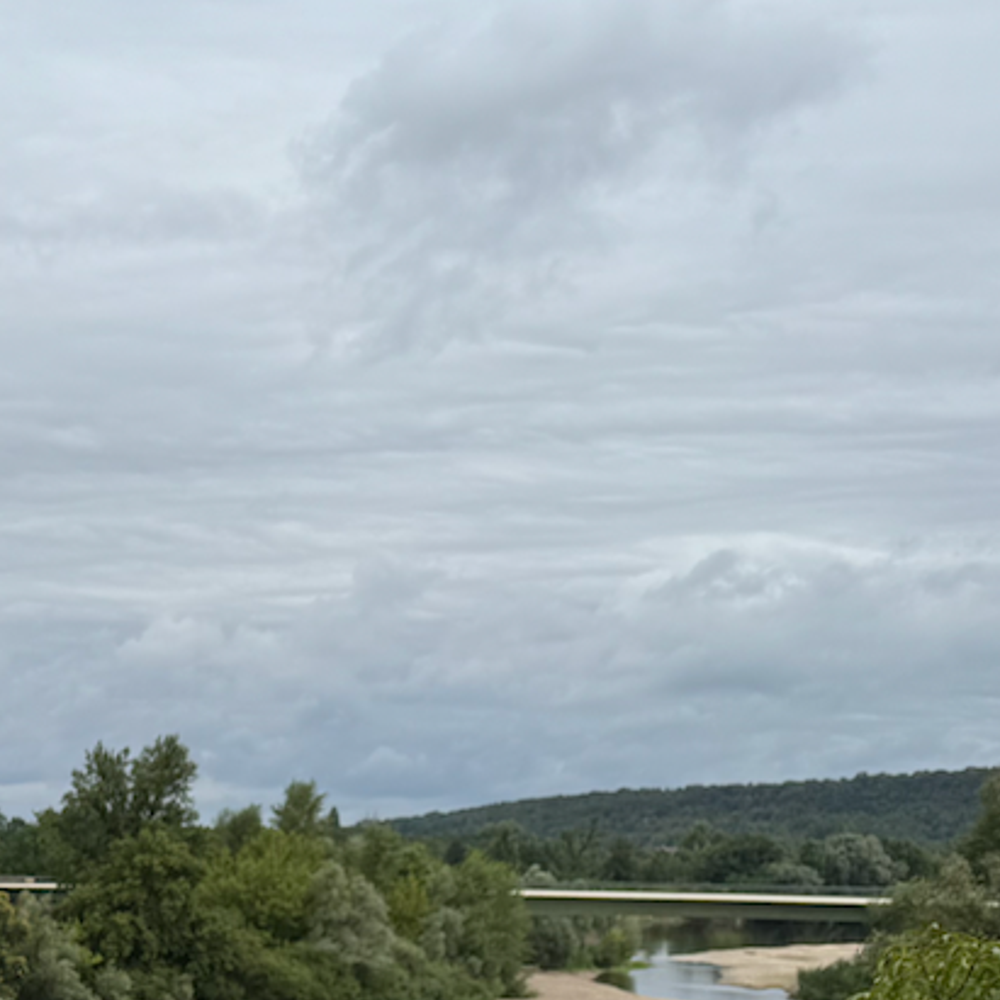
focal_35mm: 66
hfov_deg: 21.5
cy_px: 1136
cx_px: -530
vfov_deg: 24.2
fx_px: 2157
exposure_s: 1/4950
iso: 80
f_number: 1.78
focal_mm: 6.76
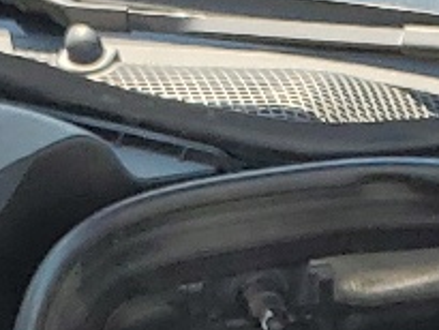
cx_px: 702
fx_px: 2576
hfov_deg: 9.4
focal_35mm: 203
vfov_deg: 6.4
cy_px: 1134
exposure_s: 1/769
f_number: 1.5
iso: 50
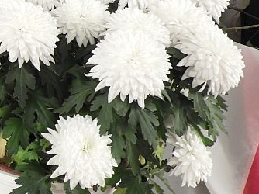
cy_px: 70
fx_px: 688
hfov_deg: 18.7
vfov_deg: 16.0
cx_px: -134
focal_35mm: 92
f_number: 3.5
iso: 400
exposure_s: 1/20
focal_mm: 5.4
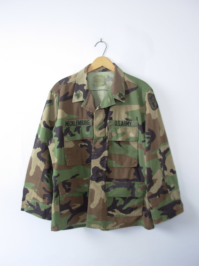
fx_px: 291
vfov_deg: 49.0
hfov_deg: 37.7
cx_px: 100
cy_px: 133
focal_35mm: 38
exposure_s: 1/9.5
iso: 50
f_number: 2.9
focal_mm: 6.3
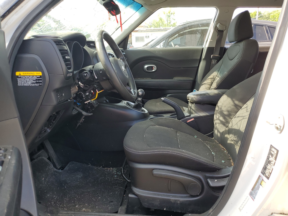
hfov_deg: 67.3
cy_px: 108
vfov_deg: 53.1
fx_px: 216
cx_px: 144
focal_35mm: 26
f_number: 1.5
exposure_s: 1/270
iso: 50
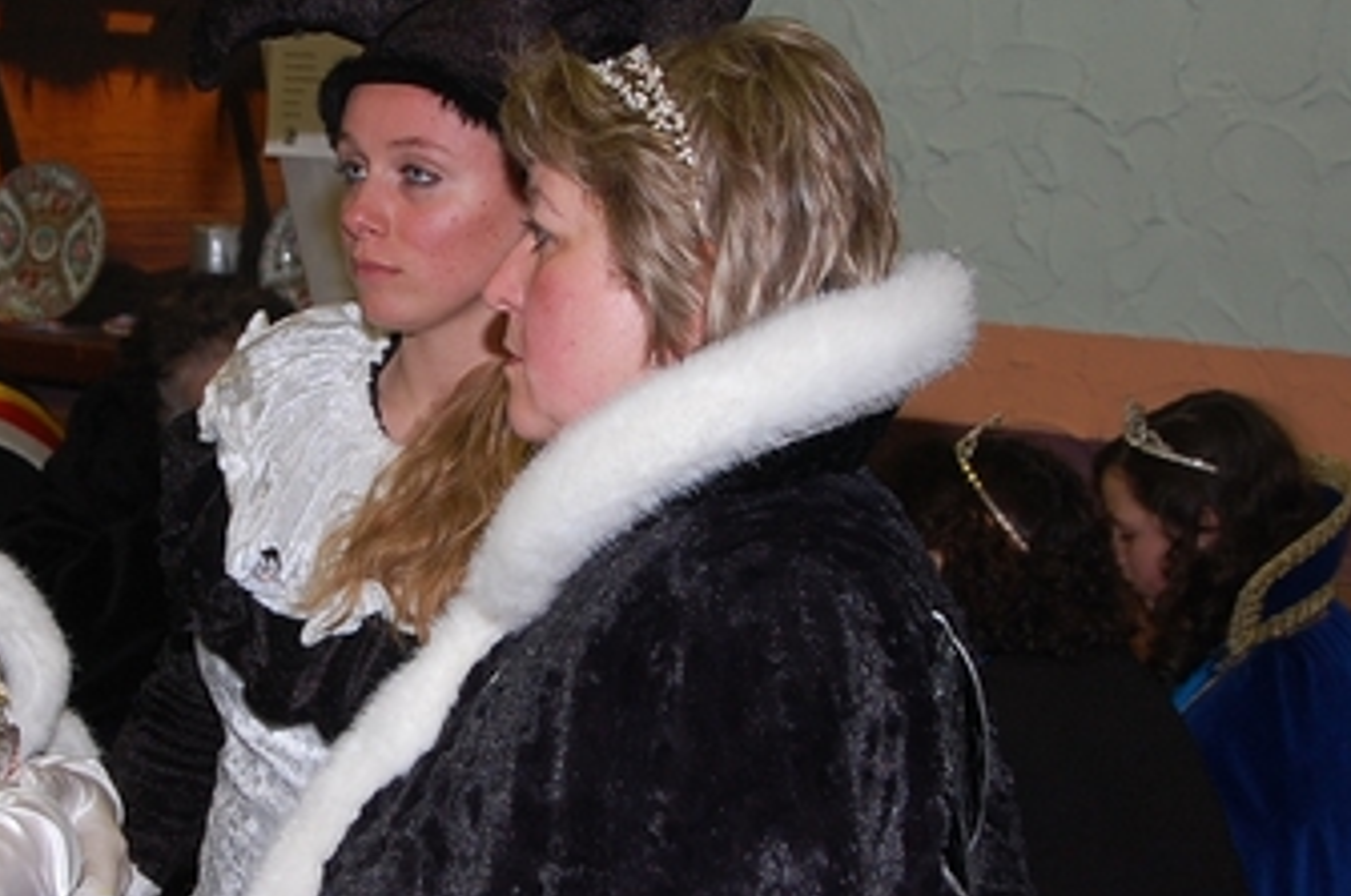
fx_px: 2811
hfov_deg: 26.8
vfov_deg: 18.1
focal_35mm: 75
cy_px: 508
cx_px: 430
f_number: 4
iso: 400
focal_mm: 28
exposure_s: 1/60
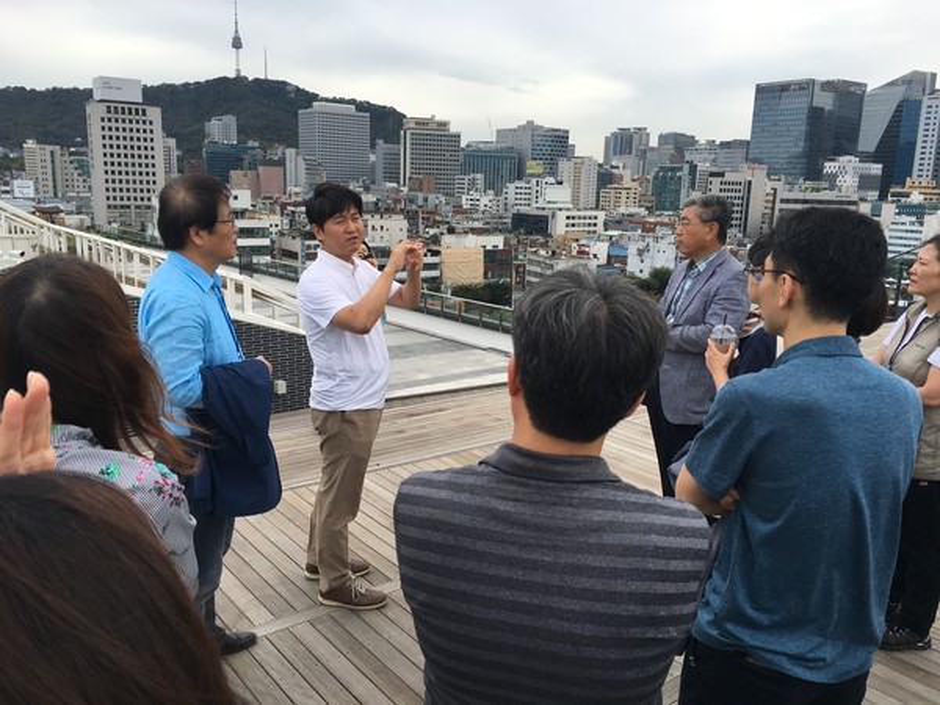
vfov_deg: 48.2
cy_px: 352
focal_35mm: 29
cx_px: 470
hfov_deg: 61.7
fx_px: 787
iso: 25
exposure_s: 1/974
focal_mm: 4.15
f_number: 2.2
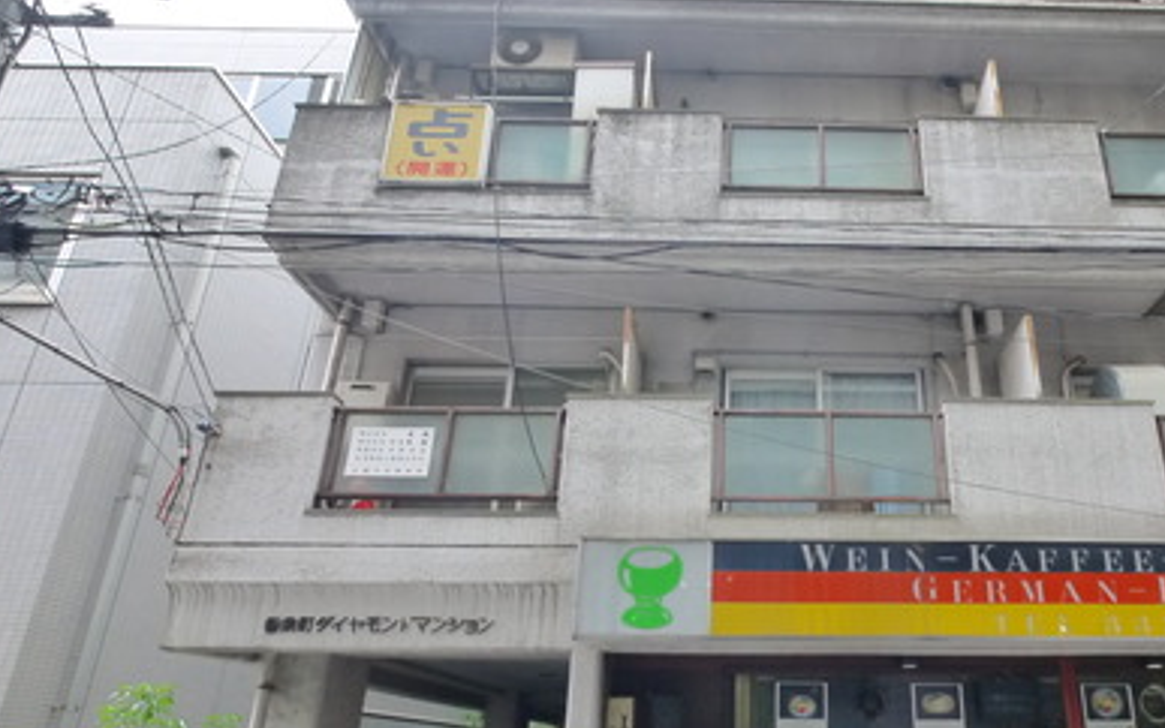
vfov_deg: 51.8
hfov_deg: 75.0
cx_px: 768
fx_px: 730
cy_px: 499
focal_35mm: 23
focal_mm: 7
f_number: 4
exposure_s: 1/125
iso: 640
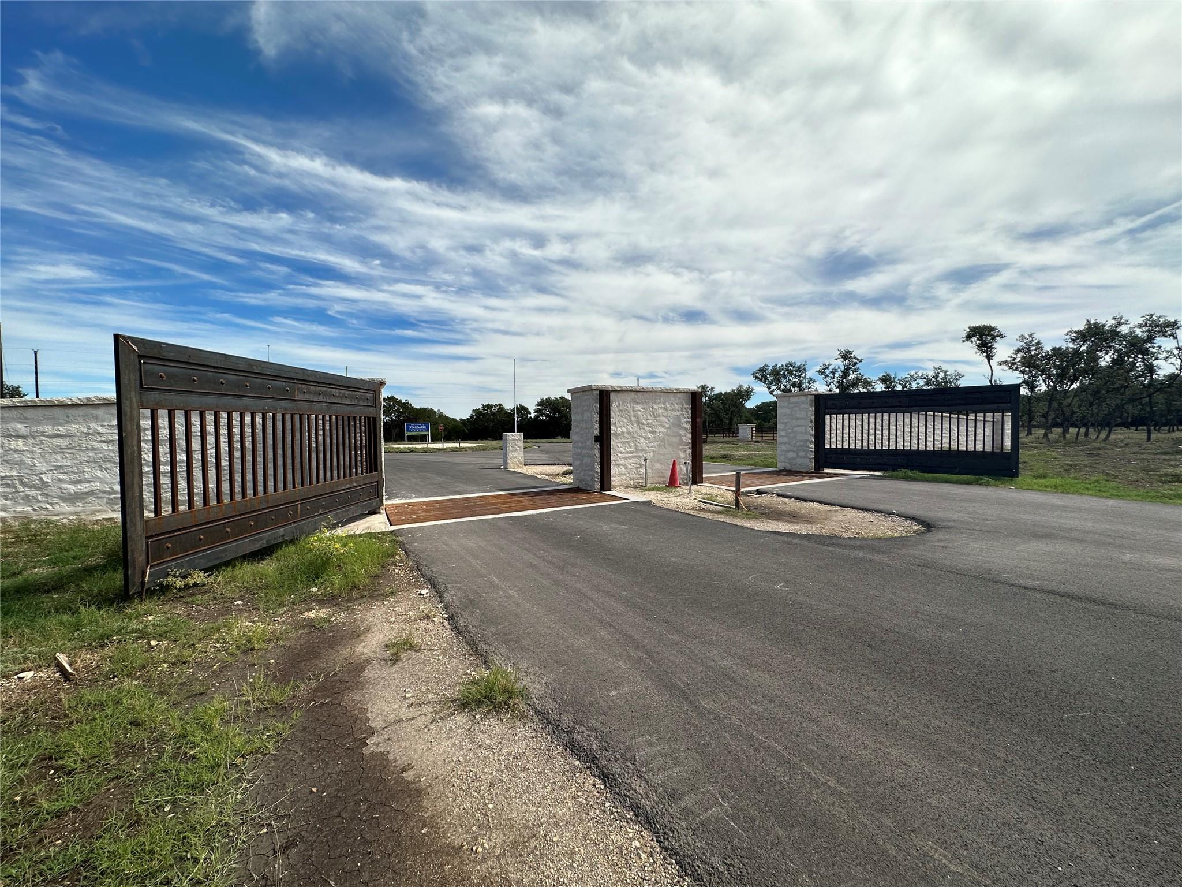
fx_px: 478
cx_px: 591
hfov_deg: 102.1
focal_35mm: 14
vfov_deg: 85.7
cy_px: 444
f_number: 2.2
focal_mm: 2.22
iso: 50
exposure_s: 1/3205
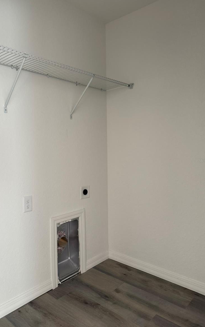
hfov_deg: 47.5
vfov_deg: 70.4
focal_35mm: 26
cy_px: 160
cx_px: 93
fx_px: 232
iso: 200
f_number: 1.78
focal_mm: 6.76
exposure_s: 1/93
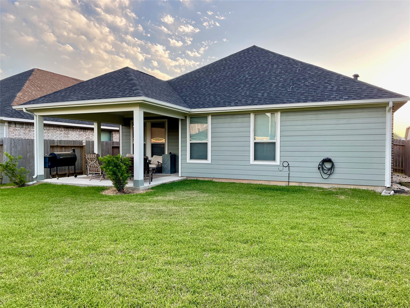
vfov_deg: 53.1
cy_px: 154
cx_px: 205
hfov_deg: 67.3
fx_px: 308
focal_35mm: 26
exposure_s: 1/315
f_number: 1.6
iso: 32
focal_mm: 4.2
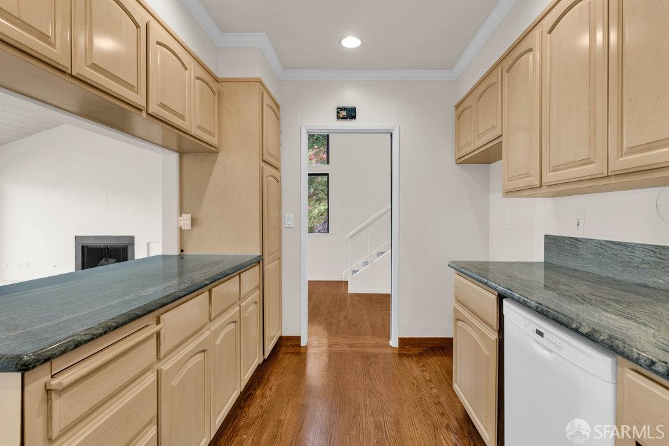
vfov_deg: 70.5
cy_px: 223
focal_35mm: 17
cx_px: 334
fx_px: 316
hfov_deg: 93.3
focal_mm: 17
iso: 200
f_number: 8
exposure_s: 1/10
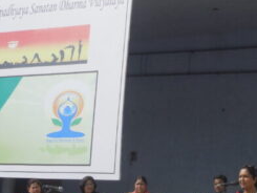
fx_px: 891
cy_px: 91
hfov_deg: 16.3
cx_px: 184
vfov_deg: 12.4
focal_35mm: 120
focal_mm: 8.2
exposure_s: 1/1250
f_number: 3.8
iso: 125
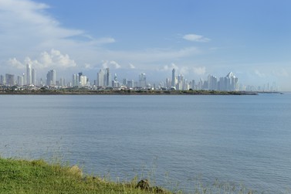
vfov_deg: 23.4
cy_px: 107
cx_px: 148
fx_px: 469
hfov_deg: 34.5
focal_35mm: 58
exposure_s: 1/200
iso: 200
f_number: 14
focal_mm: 52
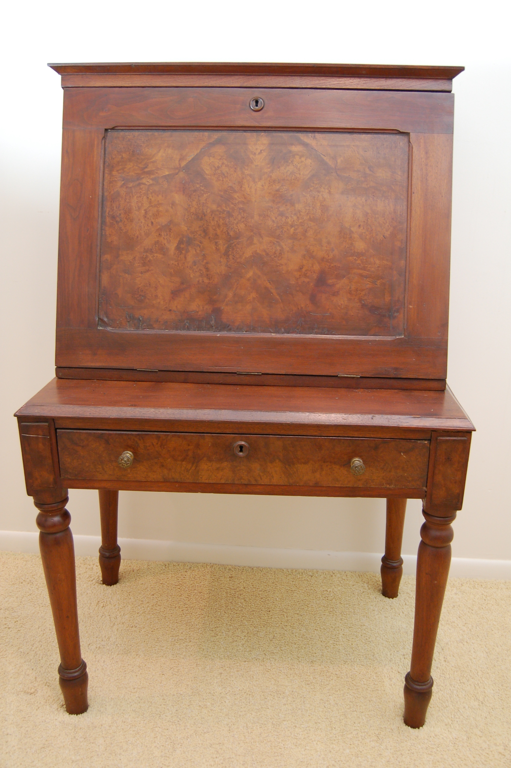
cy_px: 384
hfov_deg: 39.9
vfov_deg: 57.3
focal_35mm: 33
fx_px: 704
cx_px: 256
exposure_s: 1/30
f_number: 3.8
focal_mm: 22
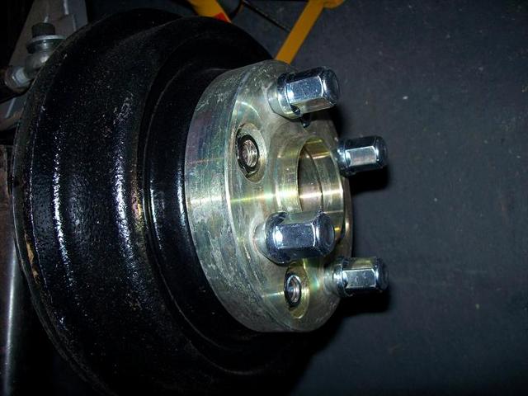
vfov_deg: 39.7
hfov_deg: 51.4
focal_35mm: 36
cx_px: 264
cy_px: 198
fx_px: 549
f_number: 2.7
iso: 80
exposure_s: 1/64
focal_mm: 6
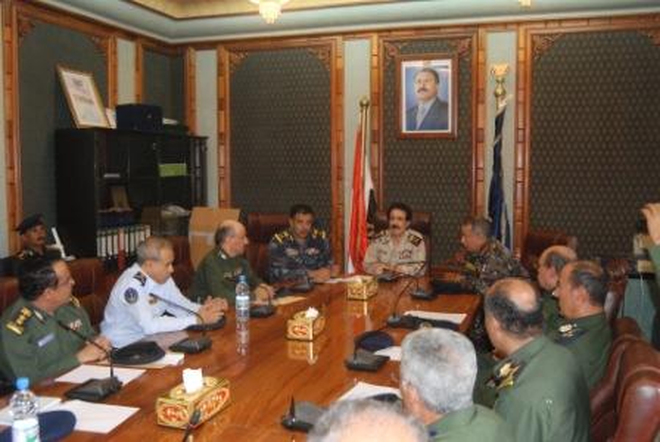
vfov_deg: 38.5
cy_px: 221
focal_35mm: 34
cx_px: 330
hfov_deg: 55.0
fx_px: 633
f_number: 5.6
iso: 1600
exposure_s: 1/60
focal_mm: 23
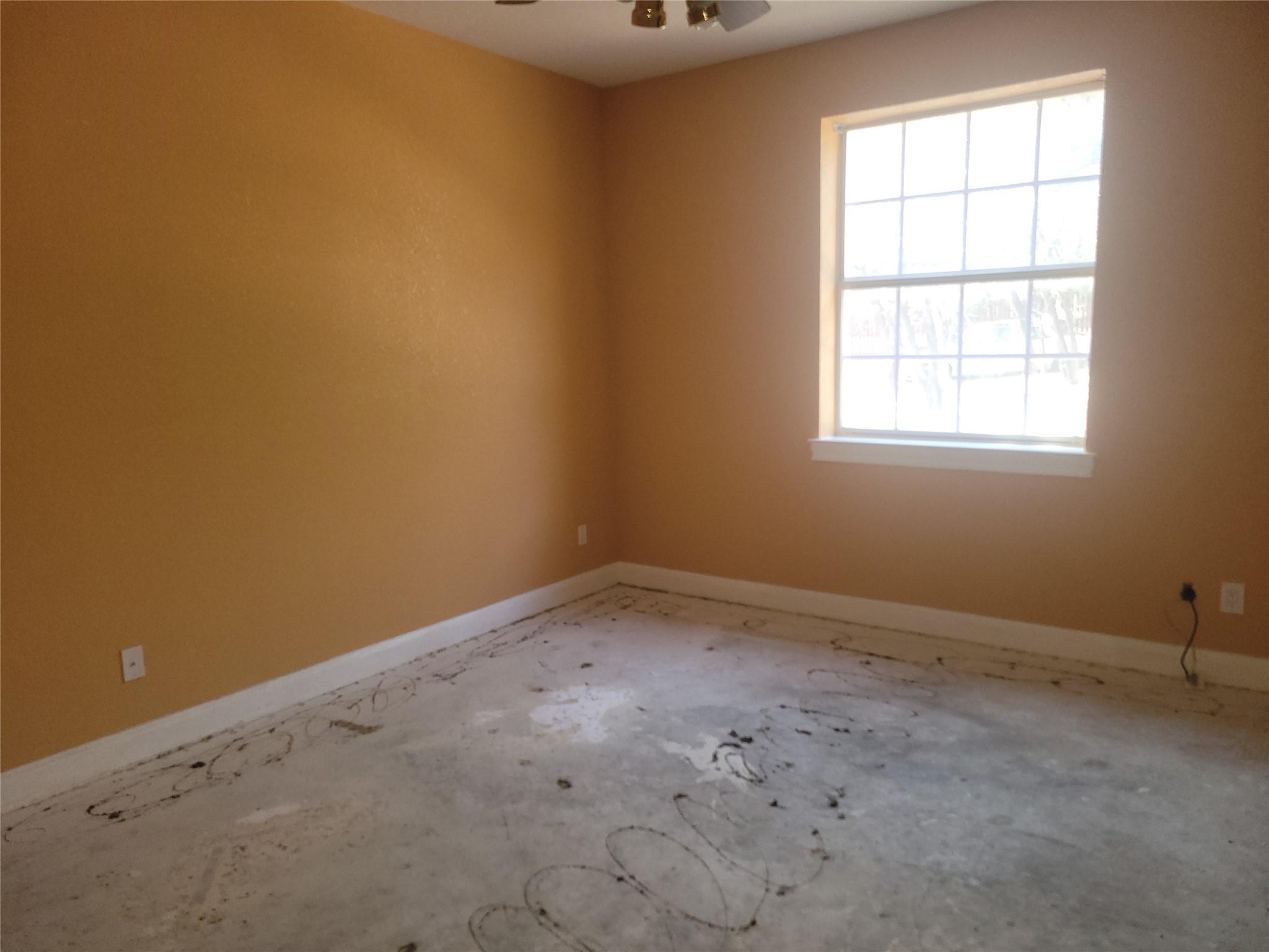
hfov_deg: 67.3
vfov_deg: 53.1
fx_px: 953
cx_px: 634
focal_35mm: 26
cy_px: 476
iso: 125
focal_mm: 5.4
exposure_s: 1/24
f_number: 1.8
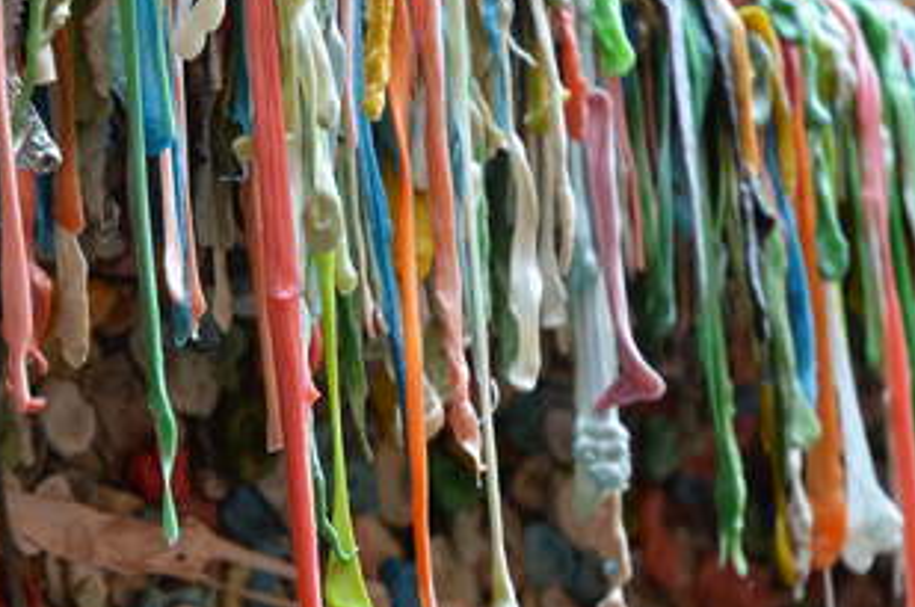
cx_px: 207
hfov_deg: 9.3
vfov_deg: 6.2
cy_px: 407
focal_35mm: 221
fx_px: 5608
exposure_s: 1/60
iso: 400
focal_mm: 70
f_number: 4.5
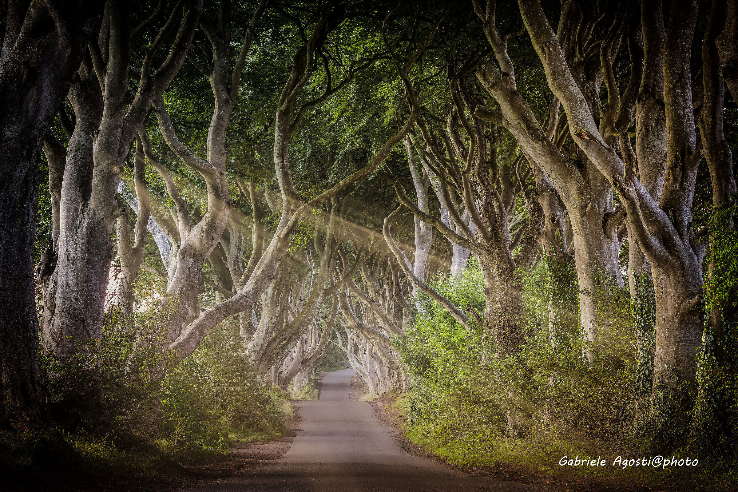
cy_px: 246
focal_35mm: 123
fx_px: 2521
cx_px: 369
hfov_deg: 16.7
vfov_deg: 11.1
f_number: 8
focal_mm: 82
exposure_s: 2.5
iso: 100
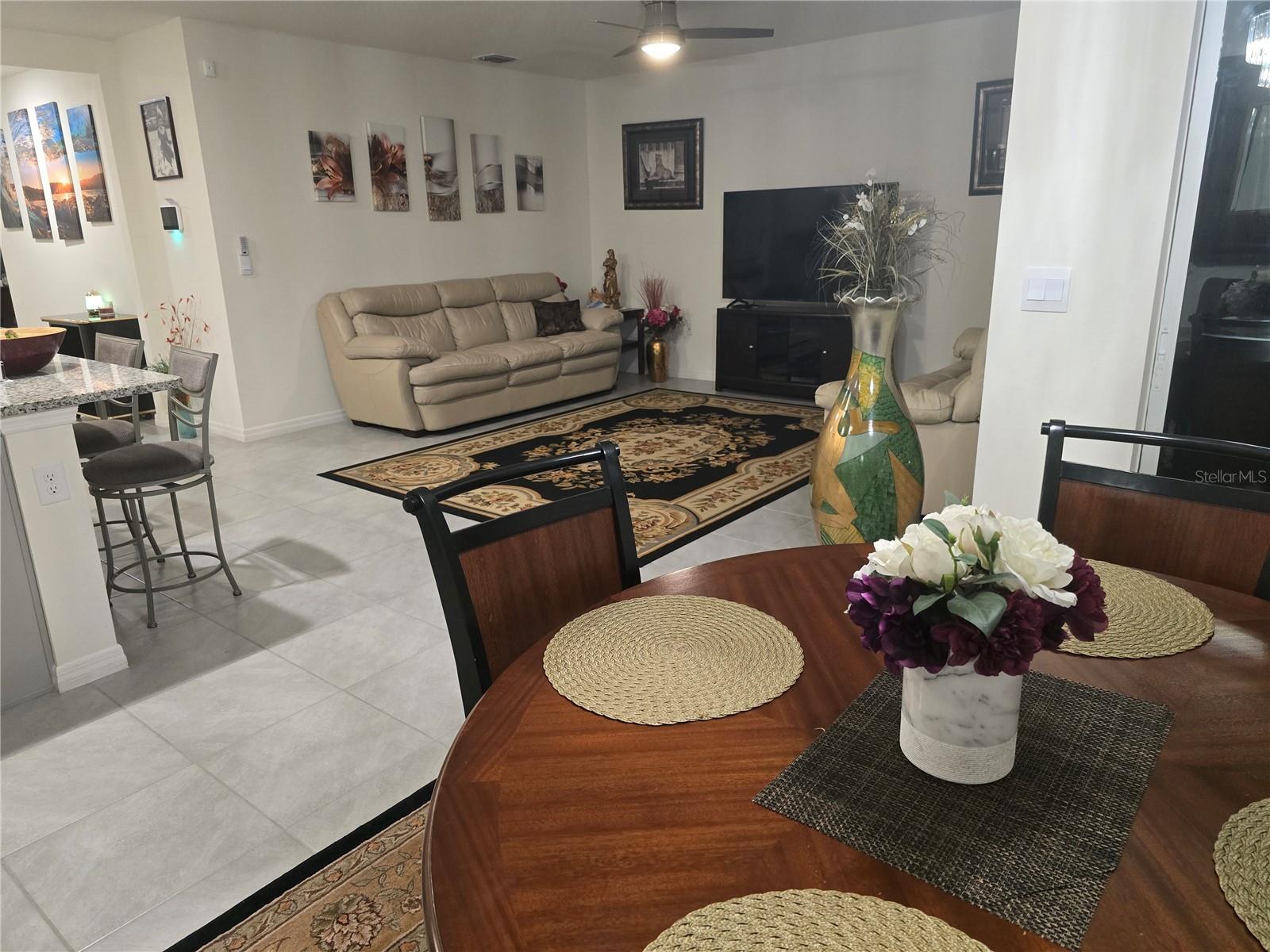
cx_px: 635
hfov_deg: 73.9
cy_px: 476
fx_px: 844
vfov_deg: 58.9
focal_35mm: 23
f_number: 1.7
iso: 1000
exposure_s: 1/120
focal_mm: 6.3
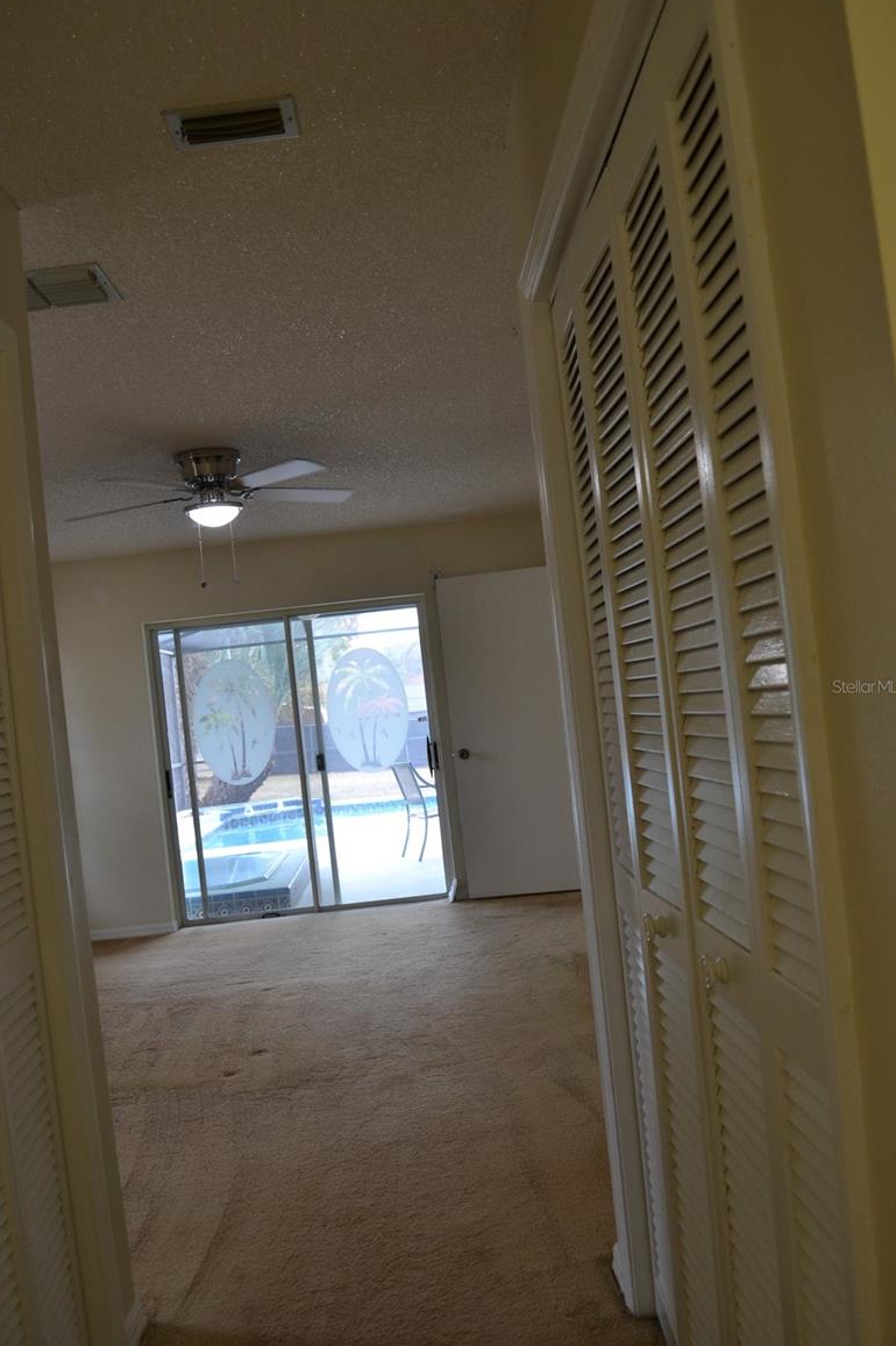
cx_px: 445
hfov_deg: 46.4
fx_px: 1047
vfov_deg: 65.5
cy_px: 686
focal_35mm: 28
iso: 400
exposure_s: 1/100
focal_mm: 18
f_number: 5
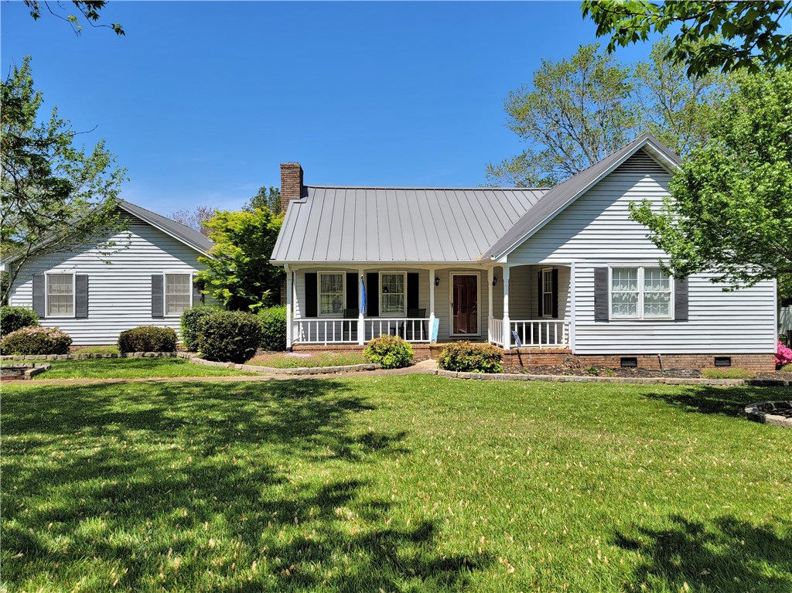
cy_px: 296
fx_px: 549
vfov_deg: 56.8
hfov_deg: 71.6
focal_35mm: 24
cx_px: 396
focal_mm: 6.7
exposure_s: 1/894
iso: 16
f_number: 1.8
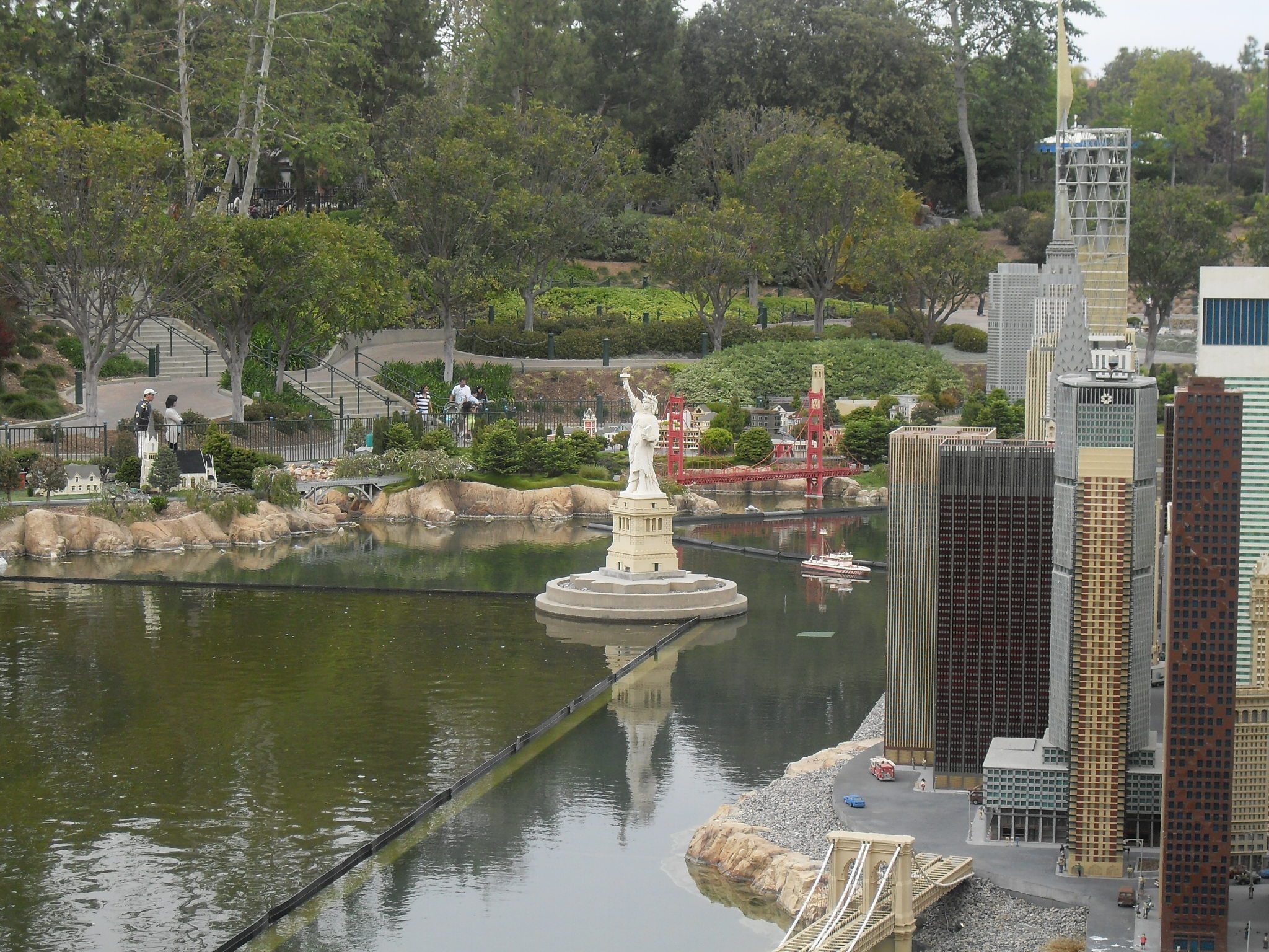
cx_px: 634
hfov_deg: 26.3
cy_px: 476
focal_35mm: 74
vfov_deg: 19.9
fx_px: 2713
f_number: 4
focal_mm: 11.8
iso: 80
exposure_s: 1/180
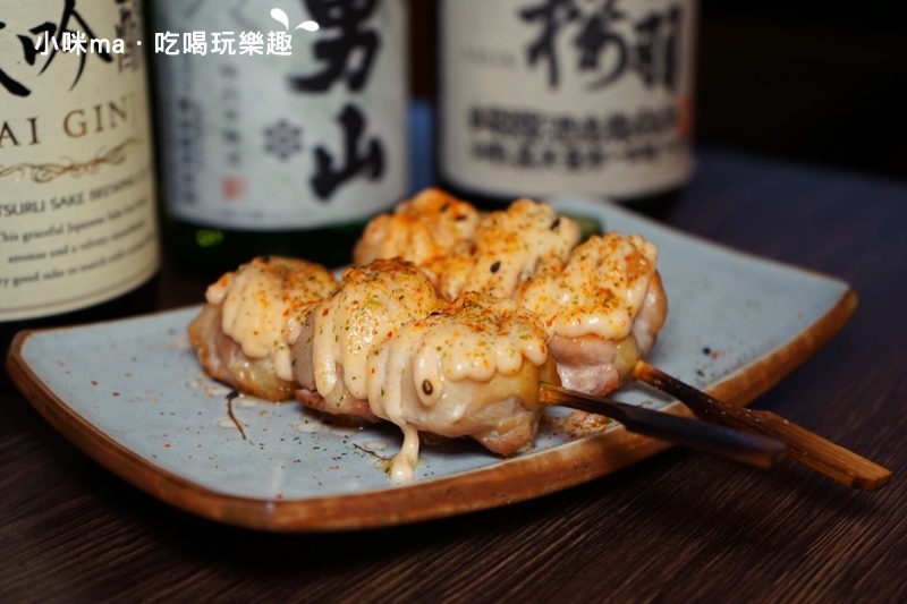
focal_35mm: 56
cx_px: 454
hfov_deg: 35.6
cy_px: 302
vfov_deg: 24.2
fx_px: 1411
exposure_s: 1/60
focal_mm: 56
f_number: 5
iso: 1600
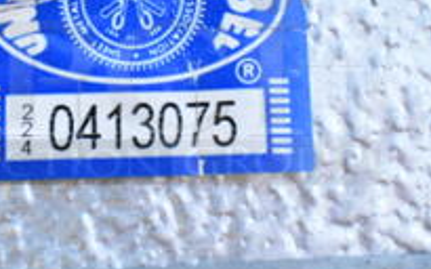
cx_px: 147
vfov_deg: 15.8
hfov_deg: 25.1
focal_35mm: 82
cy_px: 74
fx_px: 963
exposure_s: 1/1000
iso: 6400
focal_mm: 18
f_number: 16
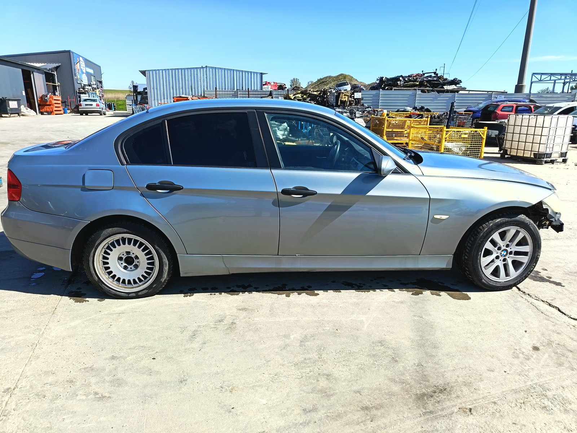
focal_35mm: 24
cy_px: 216
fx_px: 400
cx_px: 288
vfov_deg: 56.8
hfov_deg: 71.6
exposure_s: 1/533
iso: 100
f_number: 1.75
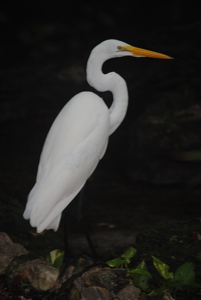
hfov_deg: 3.8
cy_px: 150
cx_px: 100
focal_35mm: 360
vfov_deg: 5.7
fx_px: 3006
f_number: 5.3
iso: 200
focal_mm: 240
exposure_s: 1/60
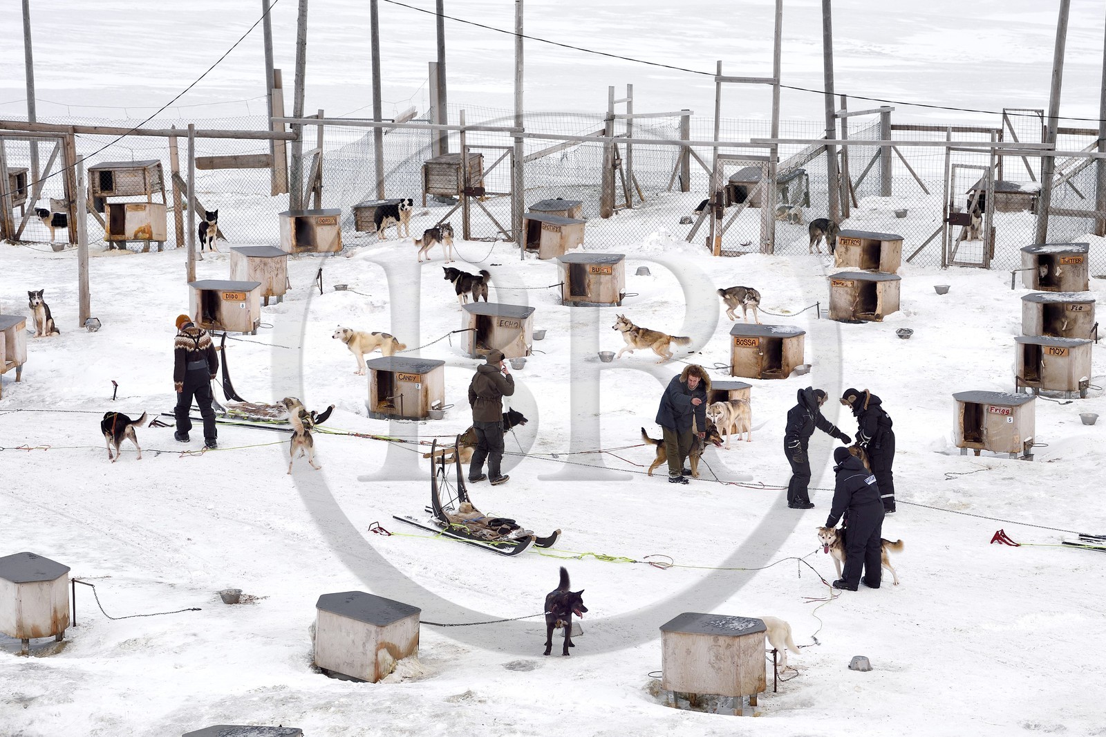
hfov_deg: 18.6
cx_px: 553
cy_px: 368
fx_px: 3379
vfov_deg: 12.4
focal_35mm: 110
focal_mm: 110
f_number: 5.6
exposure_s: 1/250
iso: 400
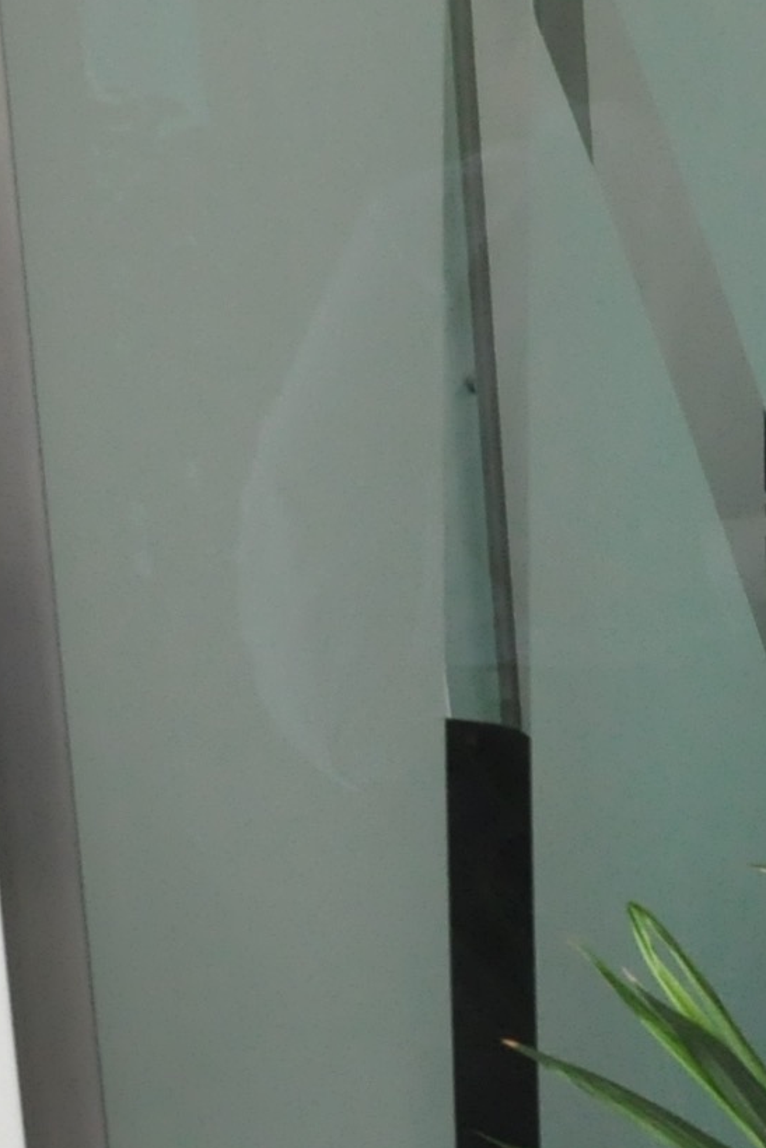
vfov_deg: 14.4
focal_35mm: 141
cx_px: 2920
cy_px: 966
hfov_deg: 7.4
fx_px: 4498
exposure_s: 1/50
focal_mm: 18
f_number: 7.1
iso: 800
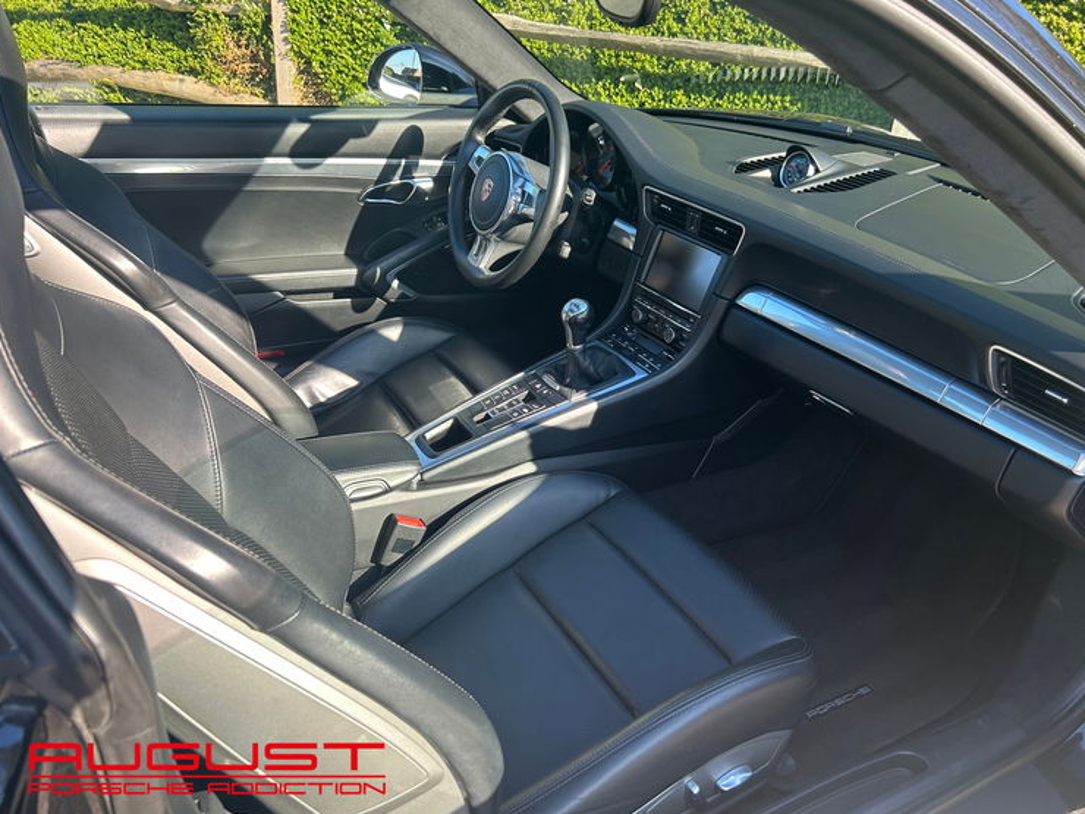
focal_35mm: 27
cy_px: 418
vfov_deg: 51.3
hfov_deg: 65.3
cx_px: 545
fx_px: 846
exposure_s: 1/364
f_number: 1.5
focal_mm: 5.7
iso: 50
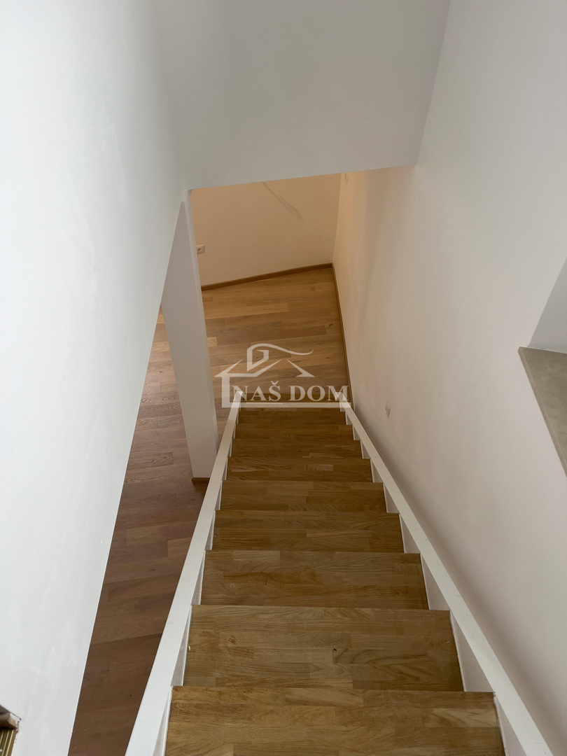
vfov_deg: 67.3
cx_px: 284
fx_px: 568
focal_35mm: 26
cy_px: 378
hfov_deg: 53.1
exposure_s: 1/121
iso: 50
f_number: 1.6
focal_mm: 5.1
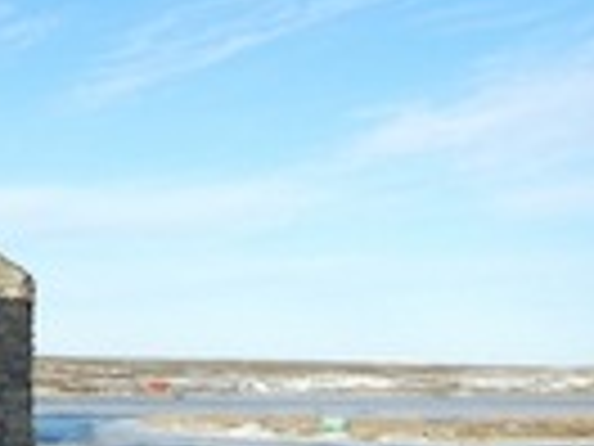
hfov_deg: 22.0
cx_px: -29
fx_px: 1459
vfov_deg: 17.3
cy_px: 173
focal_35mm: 85
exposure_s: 1/1000
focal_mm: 5.4
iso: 400
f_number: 7
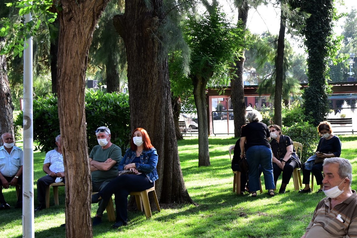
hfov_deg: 32.2
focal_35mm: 60
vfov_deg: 22.5
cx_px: 301
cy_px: 169
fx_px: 595
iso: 200
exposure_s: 1/160
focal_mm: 29
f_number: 4.5
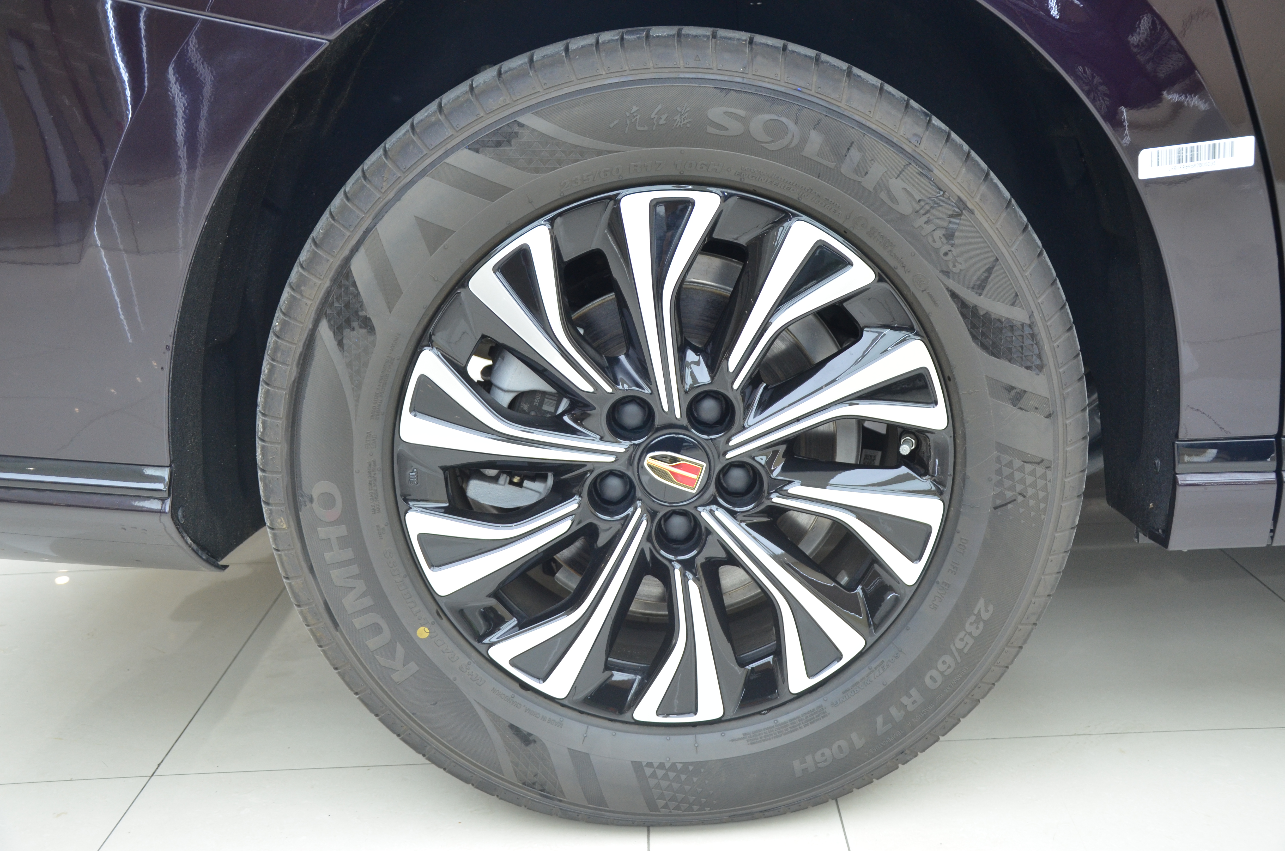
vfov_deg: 36.7
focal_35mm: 36
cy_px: 426
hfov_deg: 53.2
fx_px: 1282
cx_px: 642
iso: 720
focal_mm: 24
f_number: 4
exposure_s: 1/60
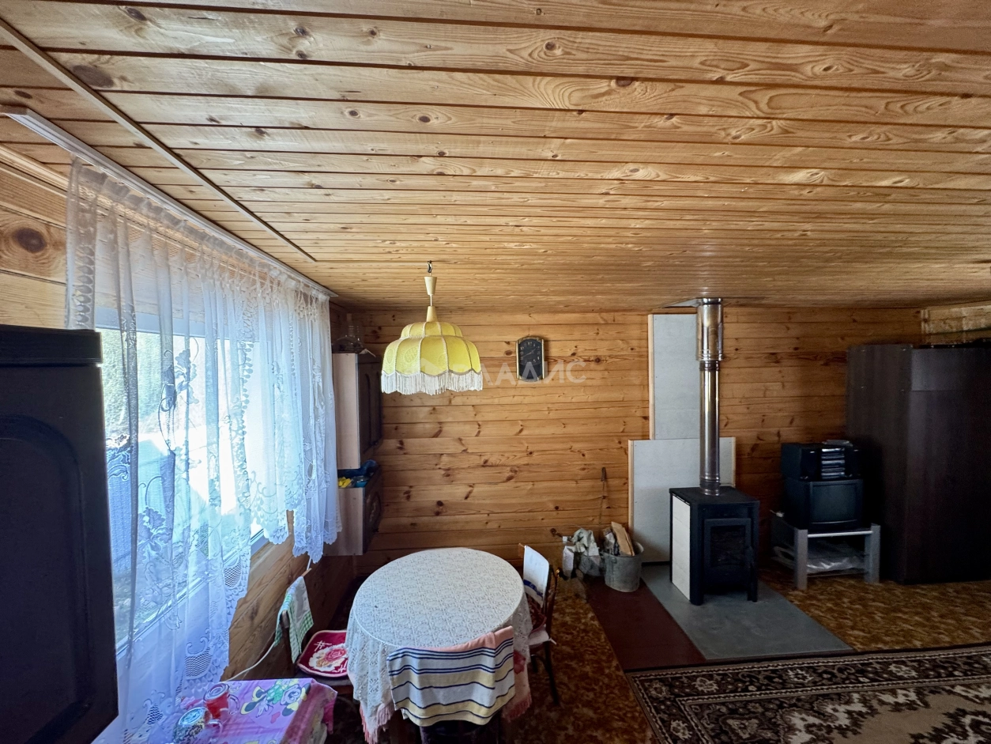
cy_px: 372
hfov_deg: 102.1
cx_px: 496
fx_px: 401
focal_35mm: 14
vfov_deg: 85.7
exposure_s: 1/50
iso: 200
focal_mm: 2.22
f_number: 2.2
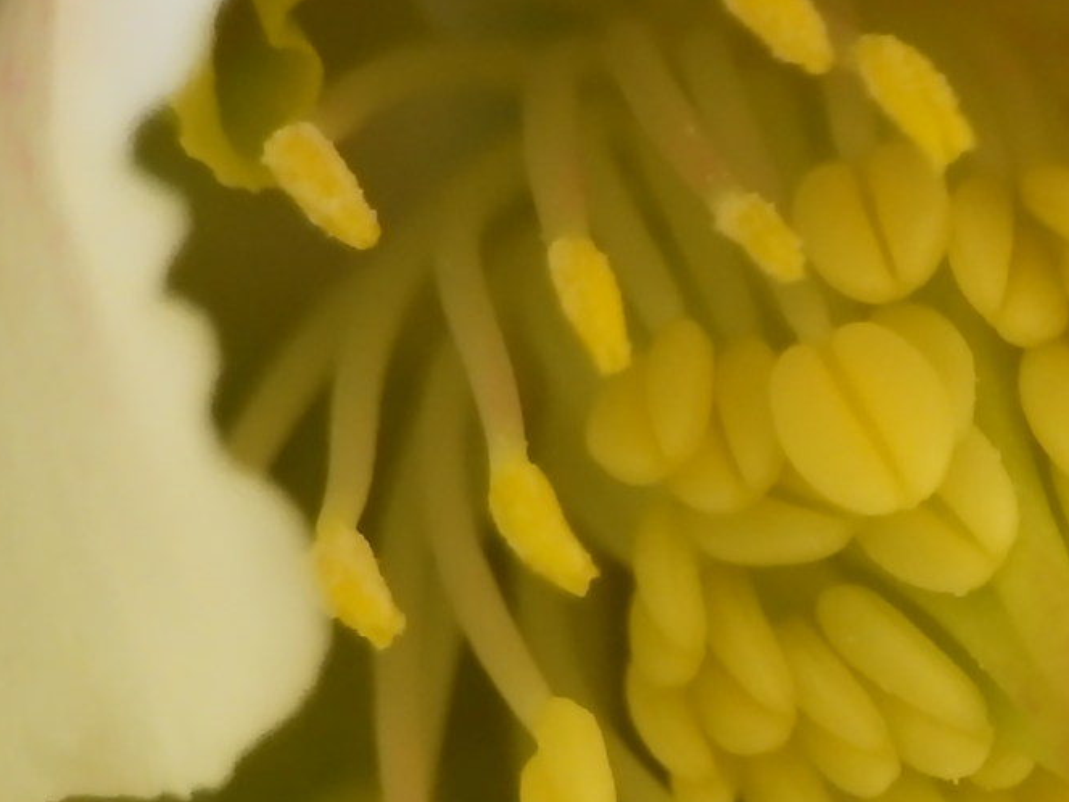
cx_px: 1125
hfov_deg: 0.9
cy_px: 800
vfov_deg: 0.7
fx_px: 67013
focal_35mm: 2170
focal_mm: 108
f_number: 5
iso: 800
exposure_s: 1/500
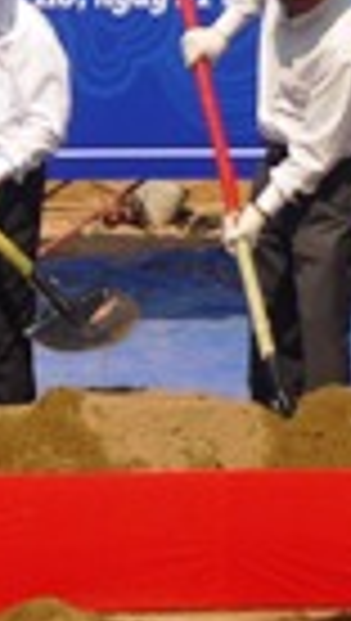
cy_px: -108
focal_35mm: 134
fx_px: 2209
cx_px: -122
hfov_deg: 8.9
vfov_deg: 15.5
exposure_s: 1/250
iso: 100
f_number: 8
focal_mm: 6.3
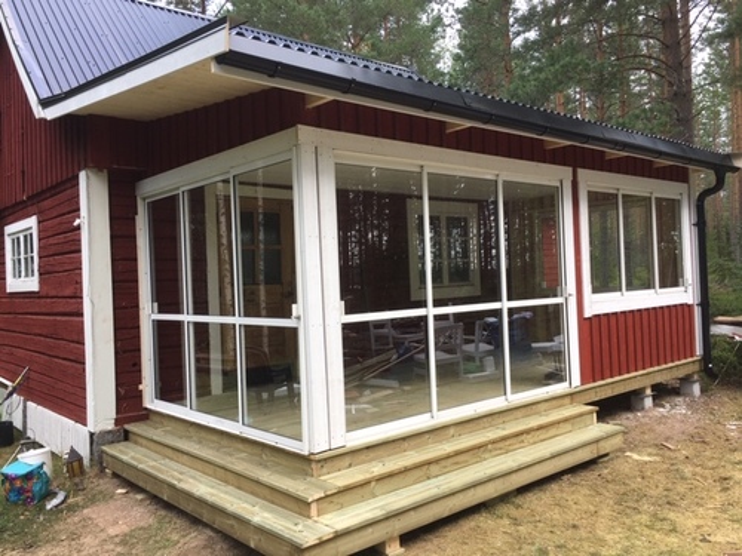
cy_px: 278
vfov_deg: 48.2
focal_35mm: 29
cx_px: 371
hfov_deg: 61.7
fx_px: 622
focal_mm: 4.15
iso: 25
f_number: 2.2
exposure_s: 1/256
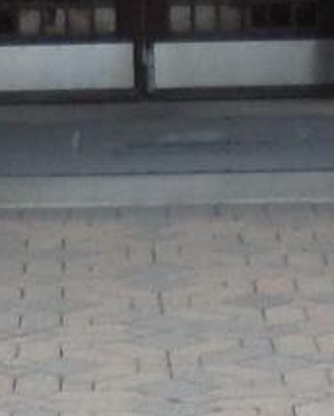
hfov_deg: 6.6
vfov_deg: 8.1
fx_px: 2871
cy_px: -227
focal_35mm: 233
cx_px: -23
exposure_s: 1/500
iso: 80
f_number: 2.5
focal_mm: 4.5
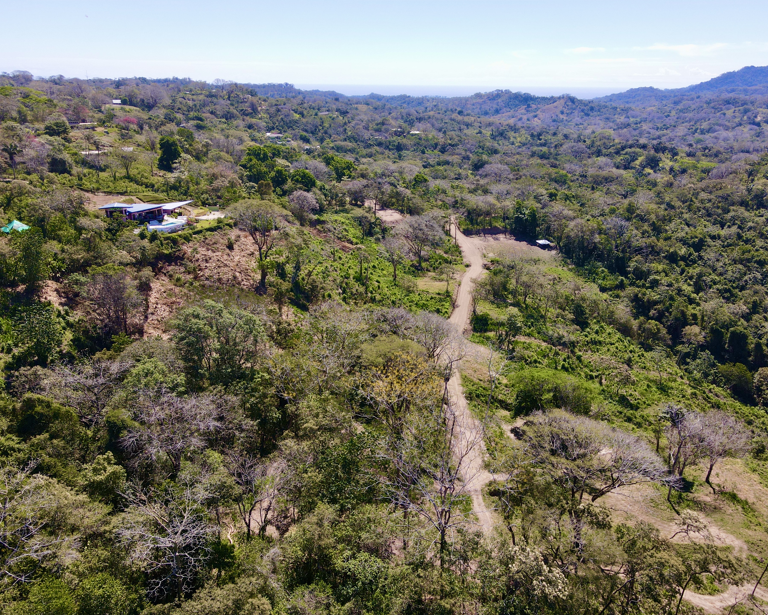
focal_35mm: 26
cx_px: 403
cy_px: 311
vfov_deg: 54.9
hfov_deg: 66.0
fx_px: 591
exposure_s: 1/30
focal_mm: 4.5
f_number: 2.8
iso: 100
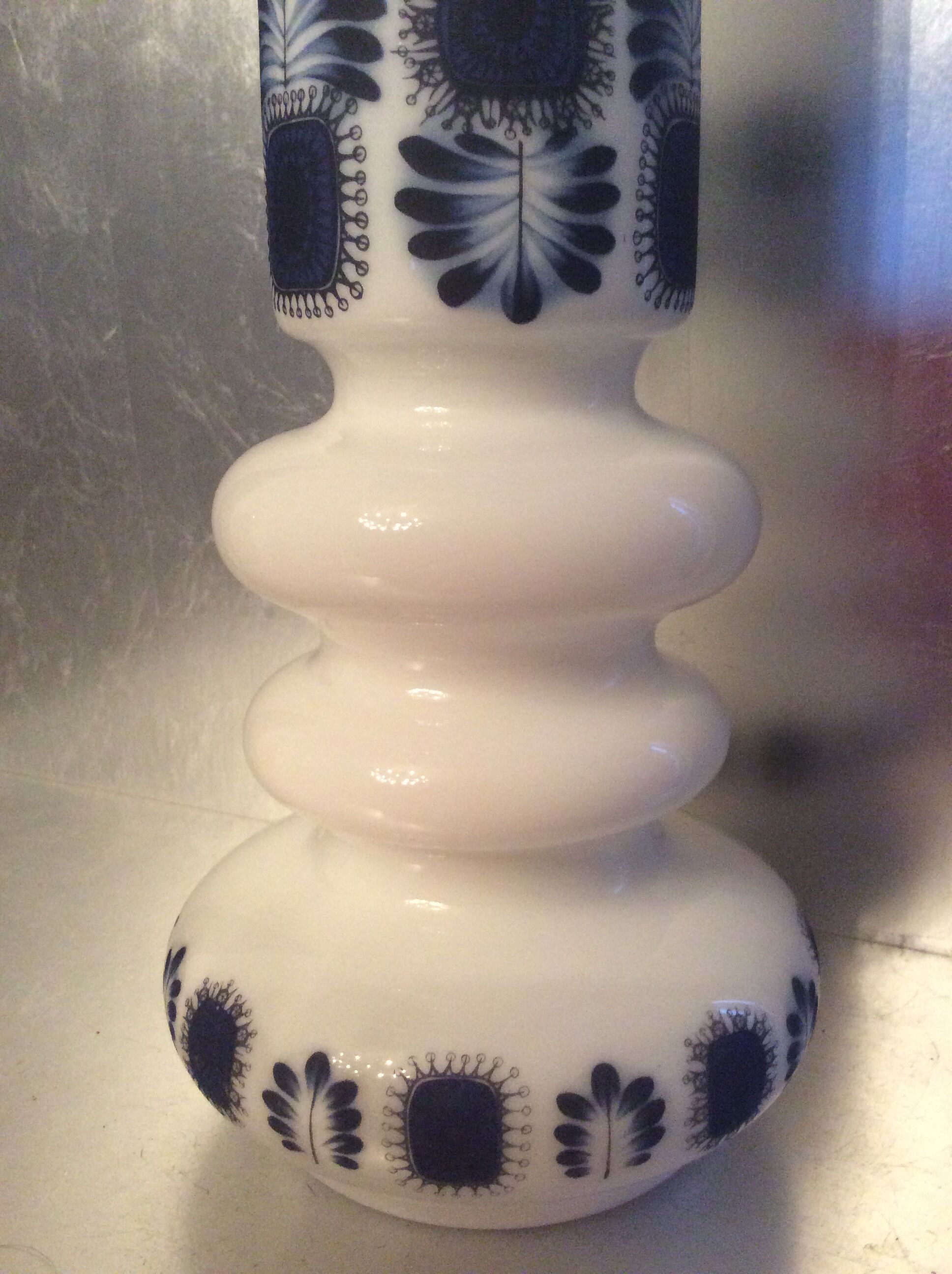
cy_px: 637
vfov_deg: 56.9
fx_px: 1177
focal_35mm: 32
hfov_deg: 44.1
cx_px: 476
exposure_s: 1/20
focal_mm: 3.3
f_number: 2.4
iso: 250
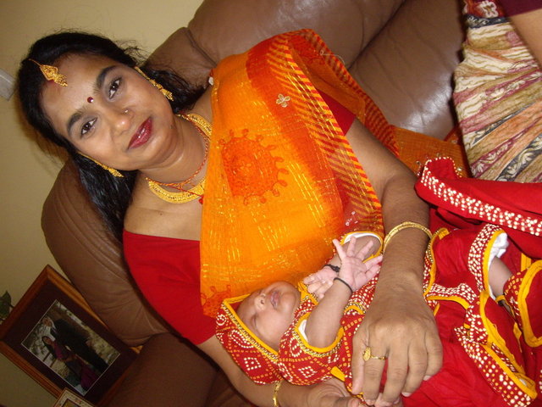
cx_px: 271
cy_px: 204
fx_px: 595
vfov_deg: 37.7
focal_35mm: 38
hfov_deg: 49.0
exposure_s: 1/40
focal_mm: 6.2
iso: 200
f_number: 2.7
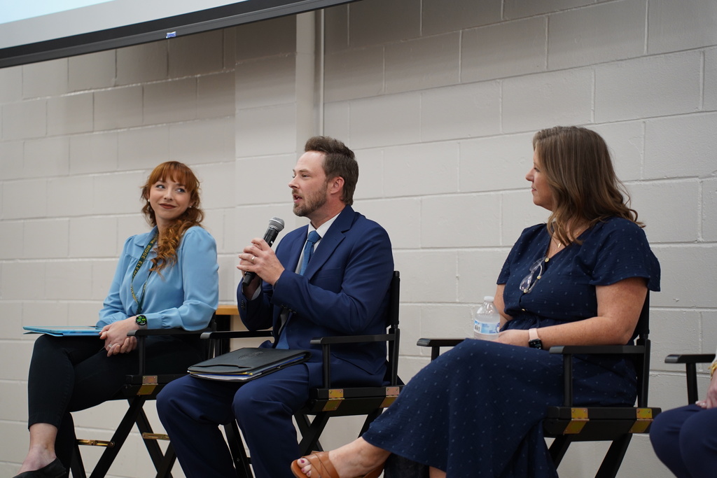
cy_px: 239
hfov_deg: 27.0
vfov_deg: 18.2
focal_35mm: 75
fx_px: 1494
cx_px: 358
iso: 1250
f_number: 2.8
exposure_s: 1/160
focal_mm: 75
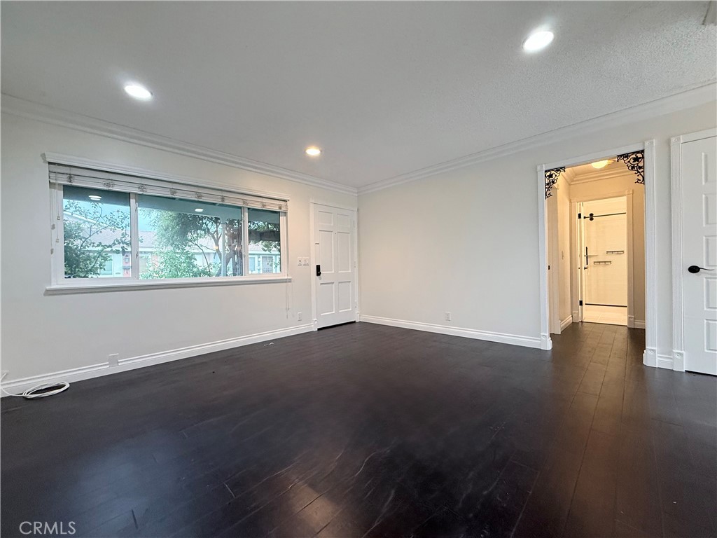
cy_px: 269
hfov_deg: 102.1
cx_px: 358
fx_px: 290
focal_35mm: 14
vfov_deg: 85.7
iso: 320
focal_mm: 2.22
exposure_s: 1/60
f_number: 2.2
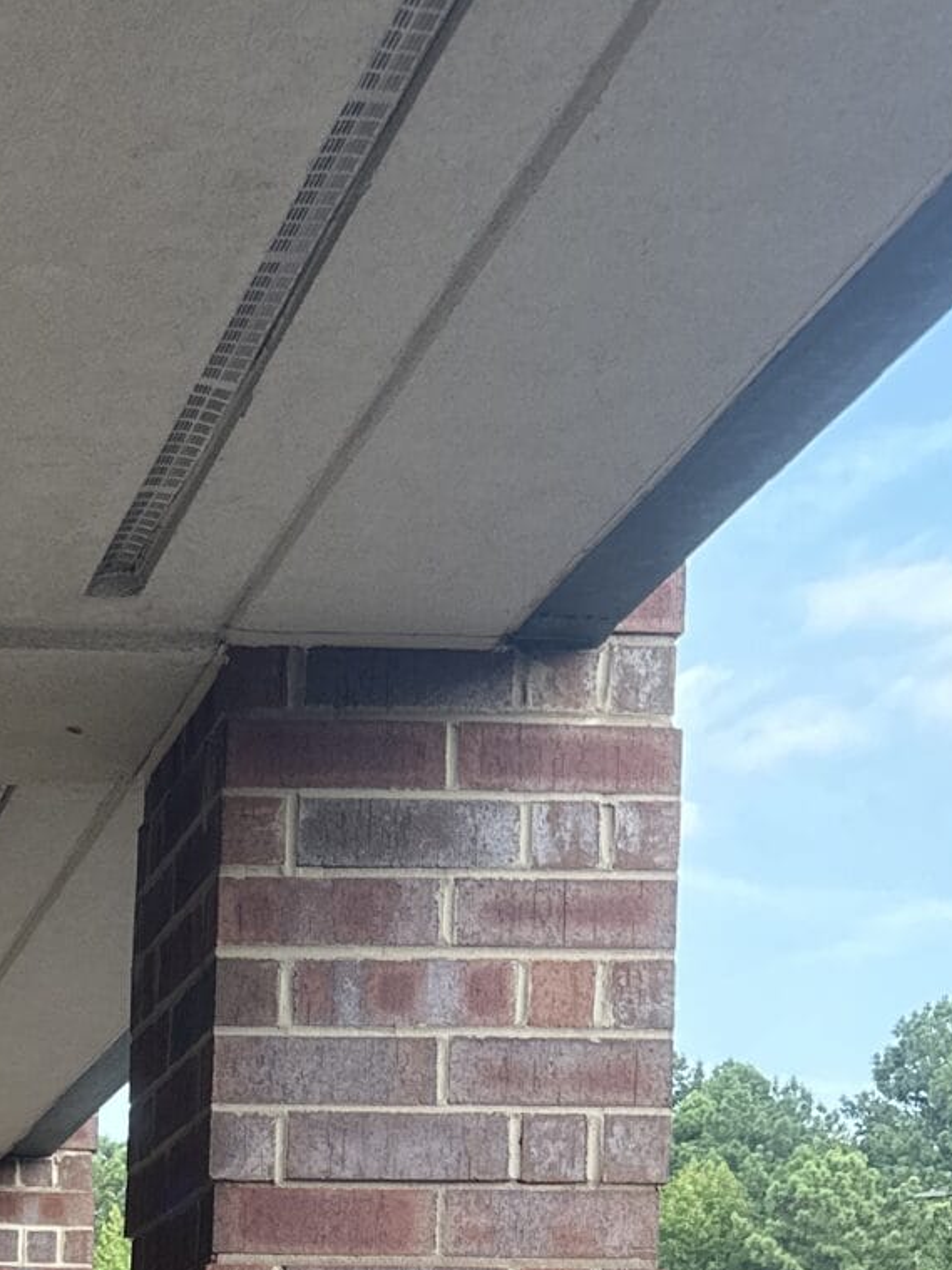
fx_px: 2971
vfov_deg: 21.6
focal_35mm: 81
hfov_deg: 16.6
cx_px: -470
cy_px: 1697
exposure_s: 1/489
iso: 80
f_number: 1.78
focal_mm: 6.86
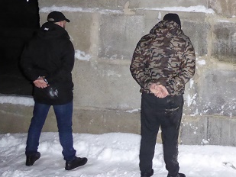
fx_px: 300
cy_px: 77
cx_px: 186
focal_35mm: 44
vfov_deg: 32.9
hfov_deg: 41.3
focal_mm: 4.3
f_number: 3.3
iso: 1000
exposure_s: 1/60
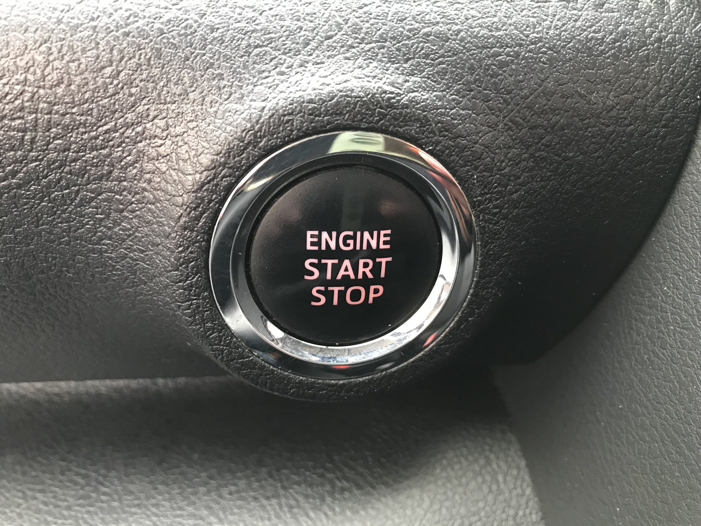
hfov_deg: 63.4
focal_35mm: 28
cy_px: 263
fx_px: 567
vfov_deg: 49.7
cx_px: 350
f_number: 1.8
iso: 64
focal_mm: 3.99
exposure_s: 1/16
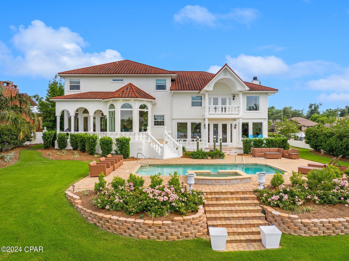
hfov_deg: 71.6
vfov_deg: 56.8
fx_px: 242
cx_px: 174
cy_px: 130
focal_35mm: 24
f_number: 5
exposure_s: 1/800
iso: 100
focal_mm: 12.29
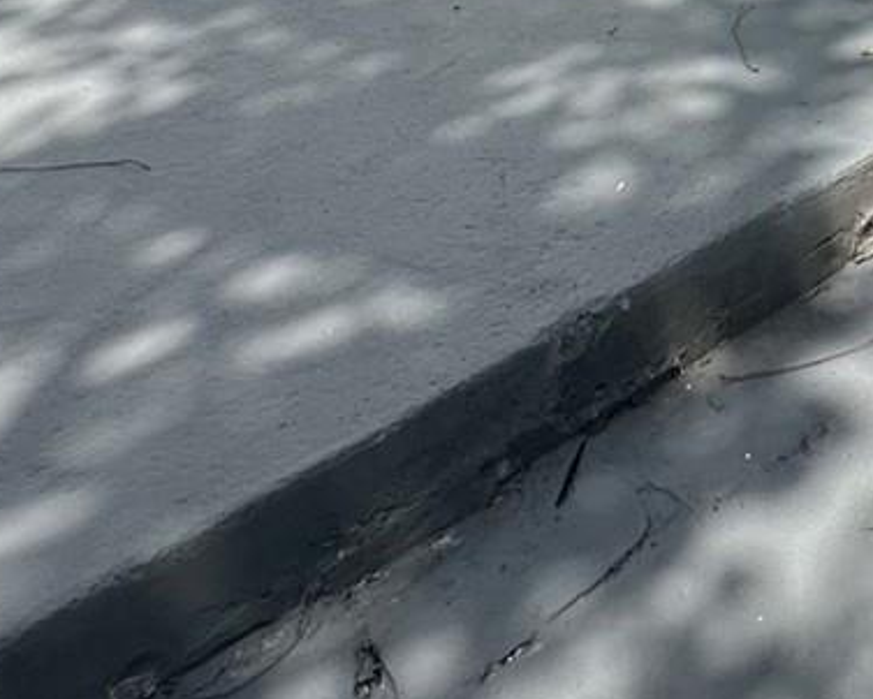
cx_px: 1003
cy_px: -676
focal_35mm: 58
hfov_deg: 28.8
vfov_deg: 18.3
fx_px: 1499
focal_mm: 2.22
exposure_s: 1/4000
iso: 50
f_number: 2.2
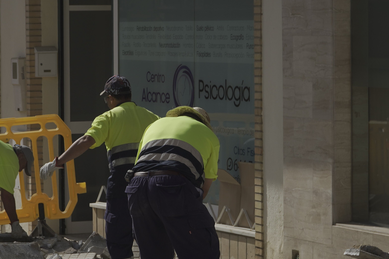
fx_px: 1697
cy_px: 142
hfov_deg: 13.1
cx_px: 133
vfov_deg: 8.7
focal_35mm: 157
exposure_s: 1/1000
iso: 125
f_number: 5
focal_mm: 58
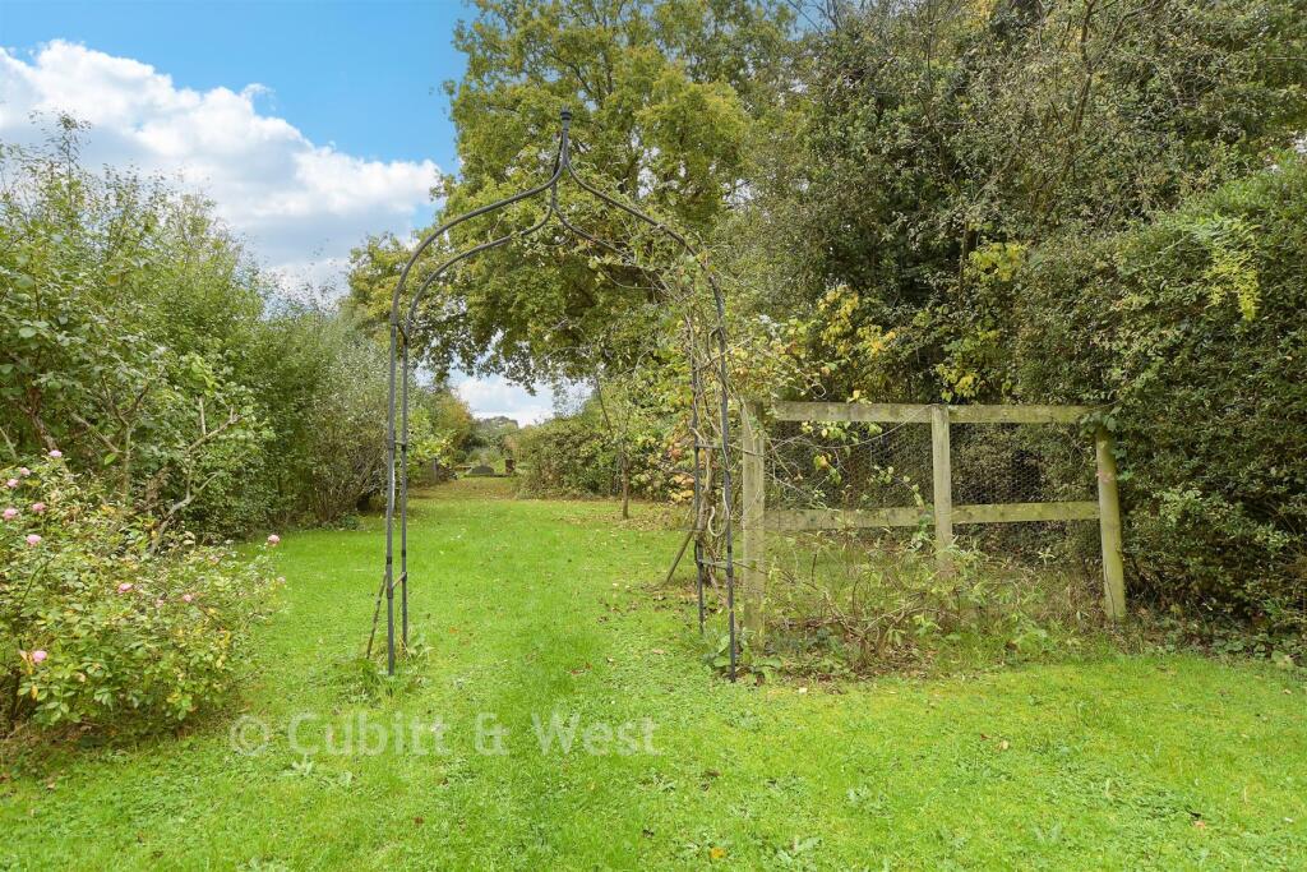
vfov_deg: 64.6
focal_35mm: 19
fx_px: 690
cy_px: 436
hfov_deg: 86.9
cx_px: 654
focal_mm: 13
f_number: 8
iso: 160
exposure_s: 1/20
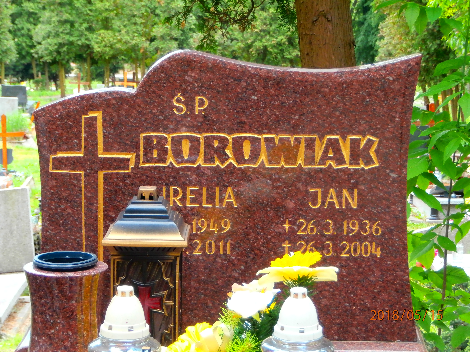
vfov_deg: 13.5
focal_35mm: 110
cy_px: 176
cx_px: 235
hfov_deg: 17.9
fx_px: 1494
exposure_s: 1/100
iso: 200
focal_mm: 19.54
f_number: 5.4
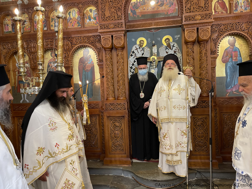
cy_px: 94
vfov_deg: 53.1
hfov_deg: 67.3
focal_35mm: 26
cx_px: 126
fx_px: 189
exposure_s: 1/50
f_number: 1.6
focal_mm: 5.1
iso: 250
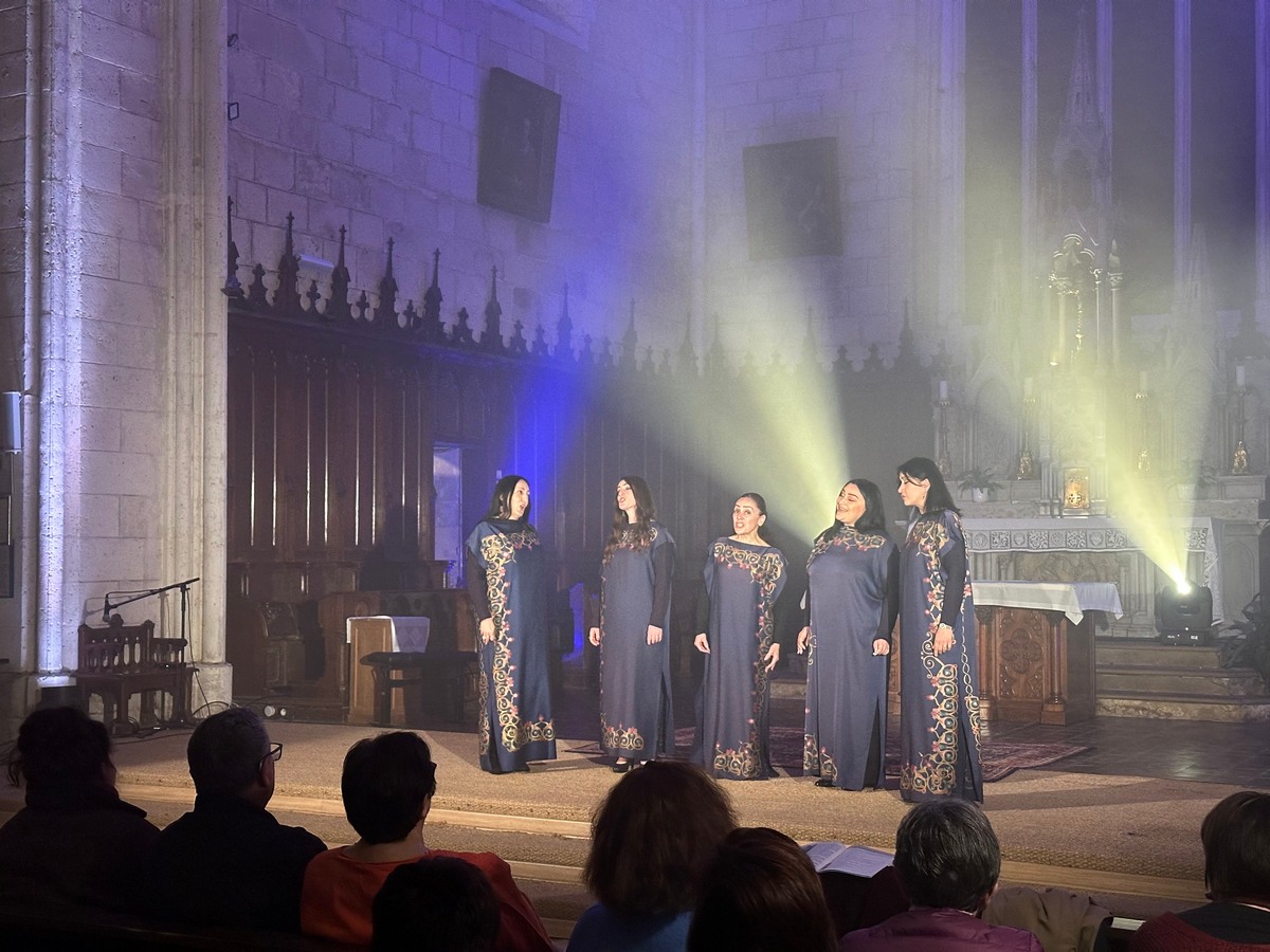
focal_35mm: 48
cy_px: 476
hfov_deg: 39.7
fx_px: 1761
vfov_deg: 30.3
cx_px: 635
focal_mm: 6.86
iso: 400
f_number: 1.78
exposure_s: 1/40
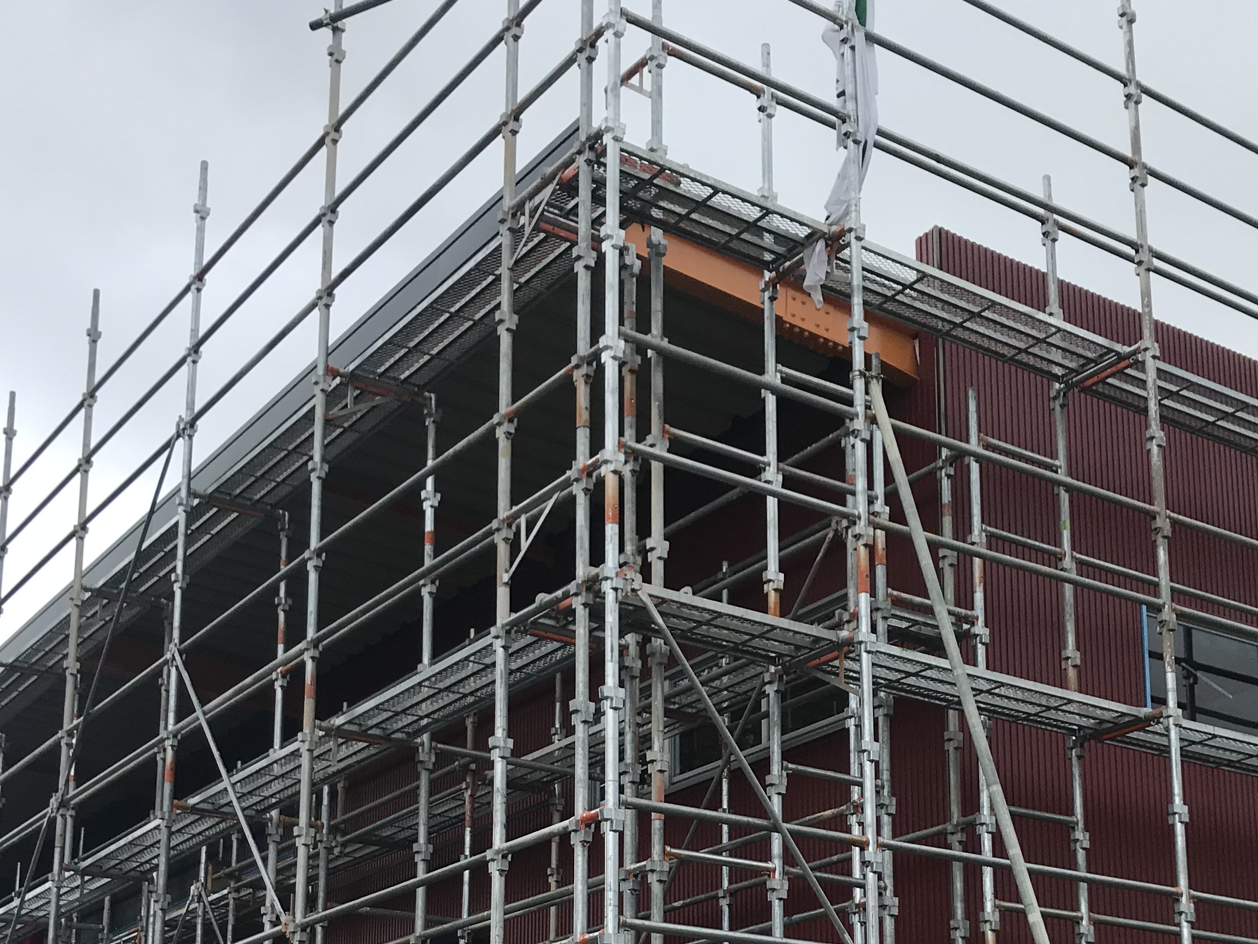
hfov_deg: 36.1
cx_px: 747
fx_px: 1926
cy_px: 861
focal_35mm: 53
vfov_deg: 26.5
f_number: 1.8
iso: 20
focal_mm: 3.99
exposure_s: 1/736
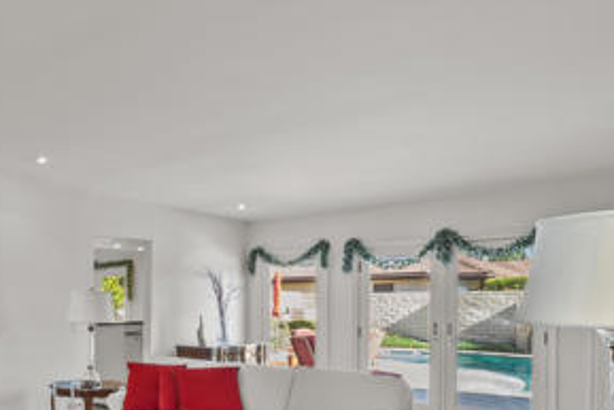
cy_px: 315
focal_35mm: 31
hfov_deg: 55.1
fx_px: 529
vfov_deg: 40.9
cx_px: 104
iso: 125
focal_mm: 14
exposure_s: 1.6
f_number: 9
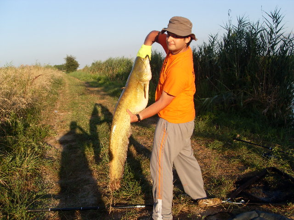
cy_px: 110
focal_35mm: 37
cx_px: 147
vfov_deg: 38.7
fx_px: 314
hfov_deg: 50.1
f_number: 7
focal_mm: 6.3
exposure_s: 1/90
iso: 80
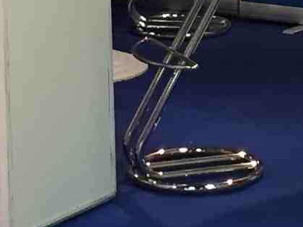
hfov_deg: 8.7
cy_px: -329
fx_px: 1988
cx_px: 139
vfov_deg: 6.2
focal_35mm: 227
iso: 100
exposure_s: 1/30
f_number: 2.2
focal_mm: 4.15
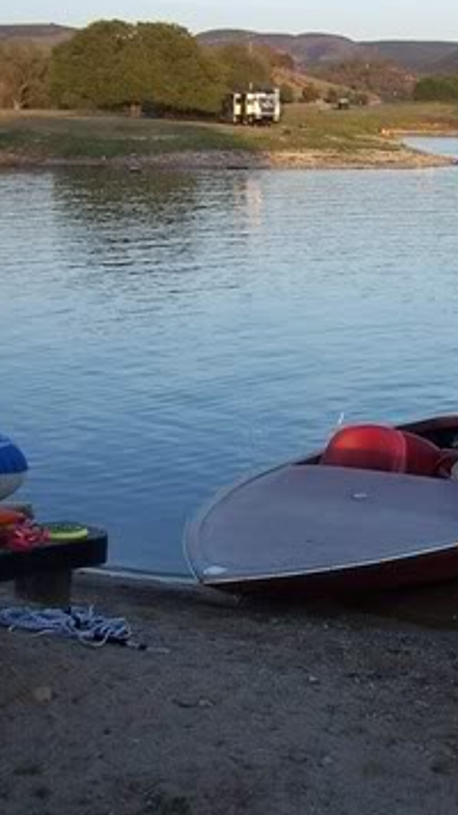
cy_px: 394
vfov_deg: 31.4
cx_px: 453
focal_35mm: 67
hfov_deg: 17.6
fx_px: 1448
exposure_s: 1/180
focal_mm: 6.3
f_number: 2.8
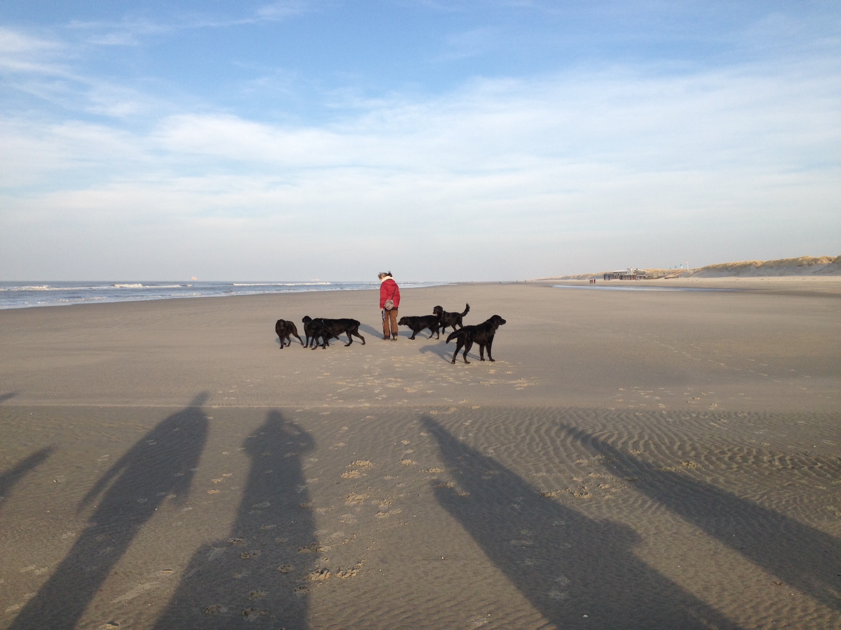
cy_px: 315
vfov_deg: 40.7
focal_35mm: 35
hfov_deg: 52.6
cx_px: 420
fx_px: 850
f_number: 2.4
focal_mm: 4.28
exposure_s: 1/1022
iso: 50
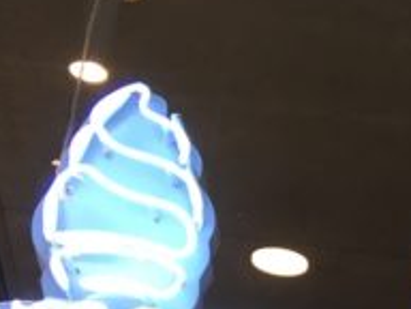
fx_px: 2149
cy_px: 283
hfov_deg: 10.1
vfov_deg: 8.2
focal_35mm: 181
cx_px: 820
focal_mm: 4.15
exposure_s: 1/33
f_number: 2.2
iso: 25
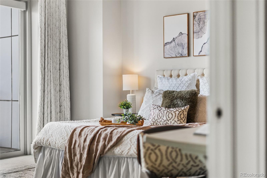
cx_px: 134
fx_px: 371
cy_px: 89
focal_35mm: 50
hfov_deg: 39.6
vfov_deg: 27.0
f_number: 1.8
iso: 320
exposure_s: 1/640
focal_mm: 50
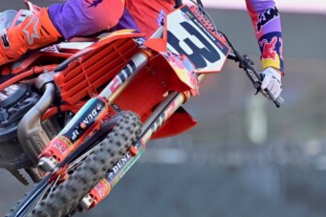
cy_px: 84
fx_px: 7965
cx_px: 137
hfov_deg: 2.3
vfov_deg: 1.6
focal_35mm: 880
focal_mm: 300
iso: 1250
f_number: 4
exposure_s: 1/1250
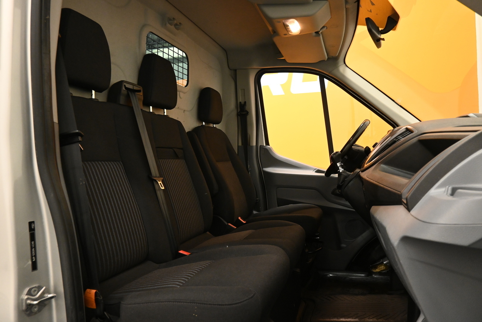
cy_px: 161
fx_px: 321
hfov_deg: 73.7
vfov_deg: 53.1
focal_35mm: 24
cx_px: 241
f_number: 5.6
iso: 1800
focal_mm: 16
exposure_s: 1/25
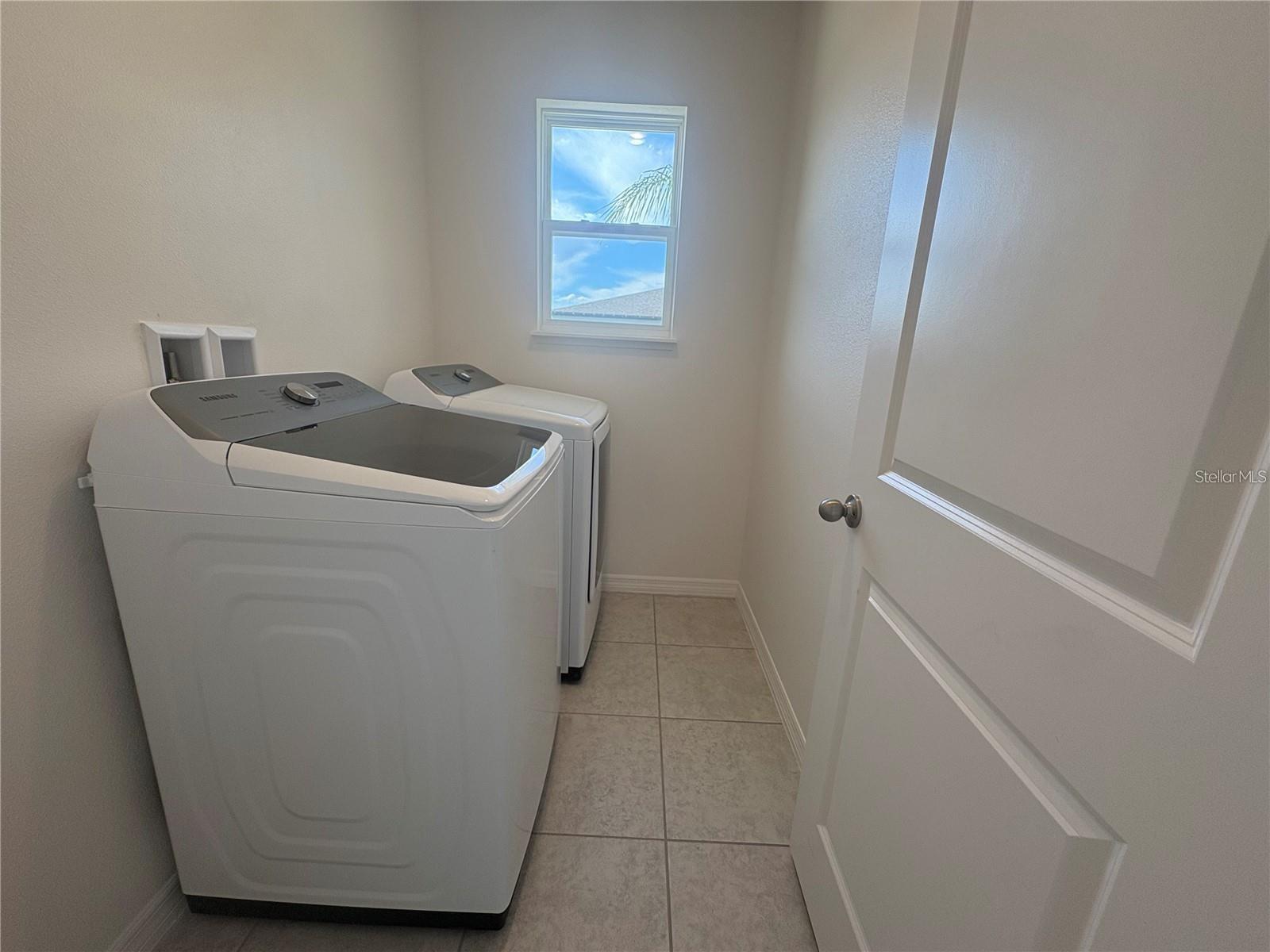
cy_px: 476
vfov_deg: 85.7
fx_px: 514
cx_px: 635
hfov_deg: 102.1
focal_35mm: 14
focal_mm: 2.22
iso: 64
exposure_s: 1/131
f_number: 2.2
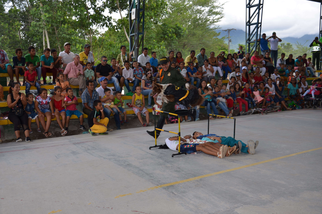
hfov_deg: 53.2
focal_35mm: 36
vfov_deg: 36.7
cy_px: 107
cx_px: 161
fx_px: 321
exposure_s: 1/250
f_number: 5.6
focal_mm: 24
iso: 100
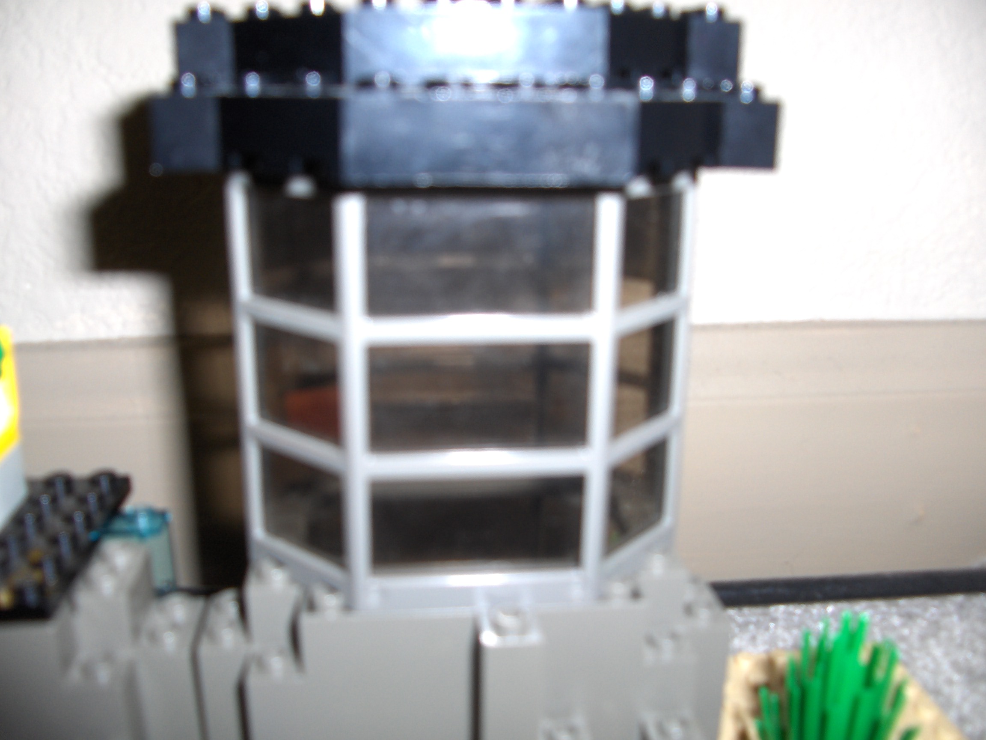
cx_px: 493
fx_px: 997
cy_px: 370
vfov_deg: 40.7
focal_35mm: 35
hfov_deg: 52.6
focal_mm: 5.8
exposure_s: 1/60
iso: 100
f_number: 2.6
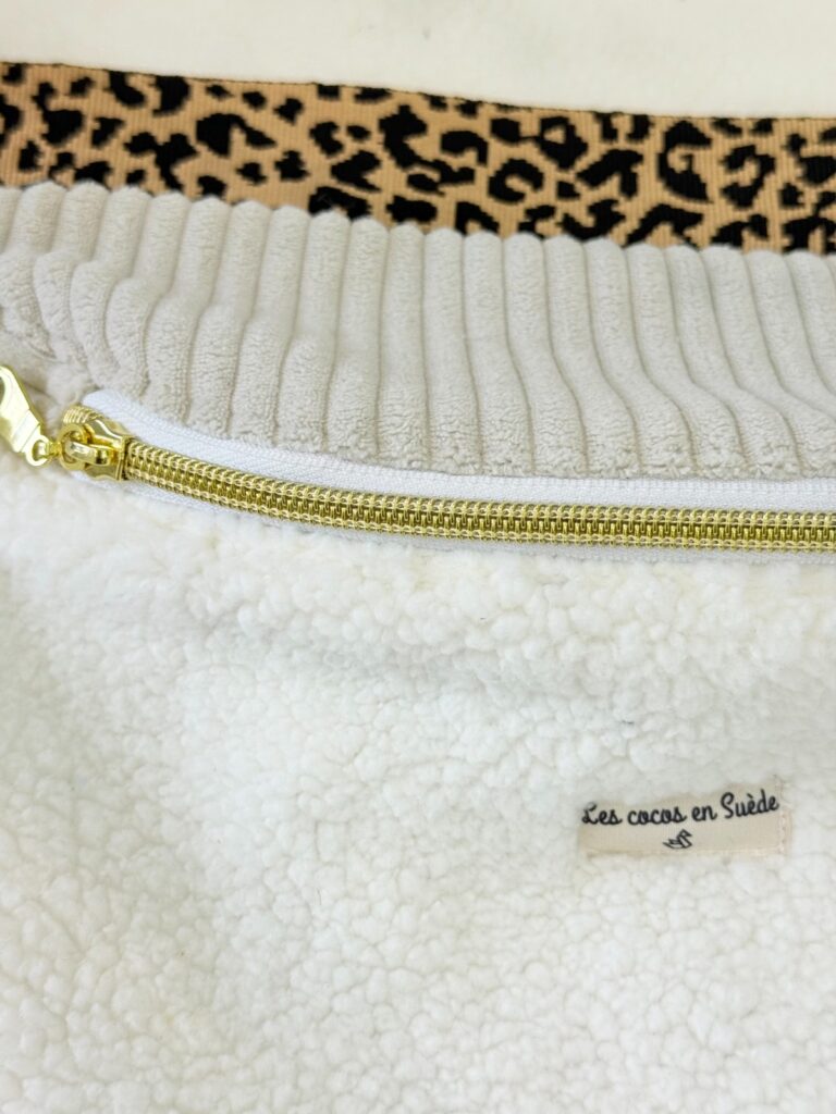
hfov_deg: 30.3
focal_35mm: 48
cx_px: 418
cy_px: 557
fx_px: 1546
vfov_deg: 39.7
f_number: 1.78
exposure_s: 1/107
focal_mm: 6.76
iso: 100
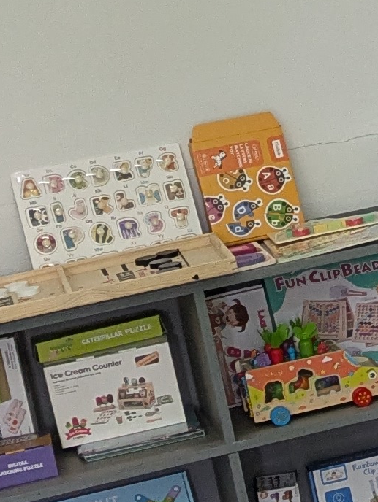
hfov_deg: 8.0
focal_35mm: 168
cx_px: 979
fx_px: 2443
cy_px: 300
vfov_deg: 11.8
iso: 292
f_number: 1.89
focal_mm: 5.43
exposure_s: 1/100
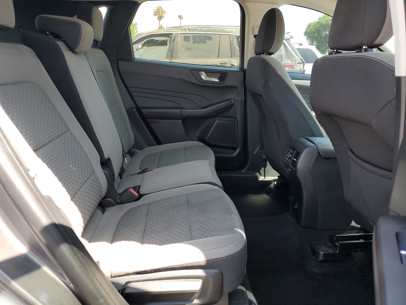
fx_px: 305
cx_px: 203
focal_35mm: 26
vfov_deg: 53.1
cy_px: 152
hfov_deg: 67.3
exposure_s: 1/182
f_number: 1.5
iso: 50
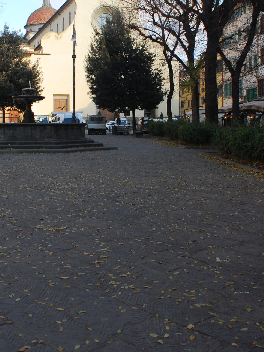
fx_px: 458
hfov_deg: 32.1
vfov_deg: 41.7
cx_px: 109
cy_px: 129
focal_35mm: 45
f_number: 8
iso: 250
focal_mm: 20
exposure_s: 1/250
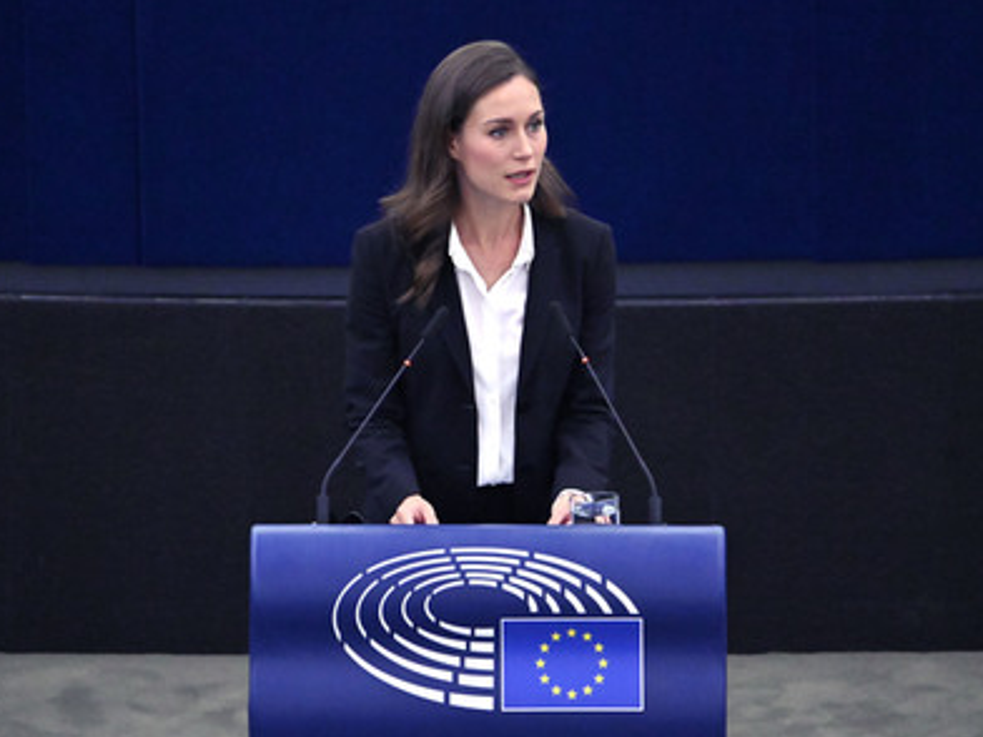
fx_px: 18856
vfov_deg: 2.2
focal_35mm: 664
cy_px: 371
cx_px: 470
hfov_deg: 3.0
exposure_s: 1/1000
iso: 12800
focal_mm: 600
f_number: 6.3
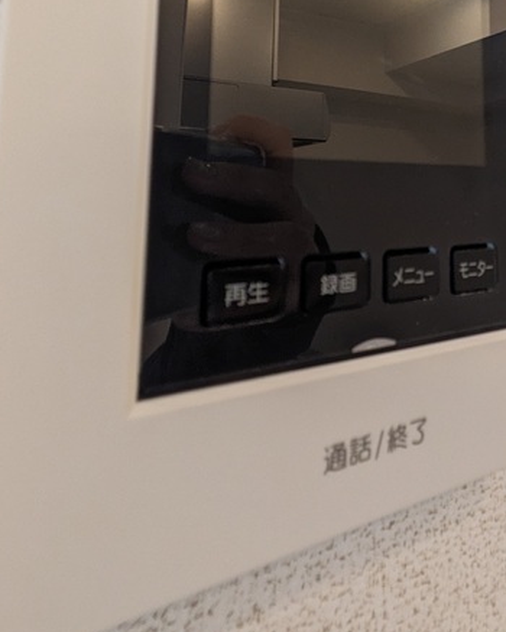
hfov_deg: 46.0
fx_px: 561
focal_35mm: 30
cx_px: 404
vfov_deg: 54.9
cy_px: 132
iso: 87
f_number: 2.2
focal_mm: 1.83
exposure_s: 1/40
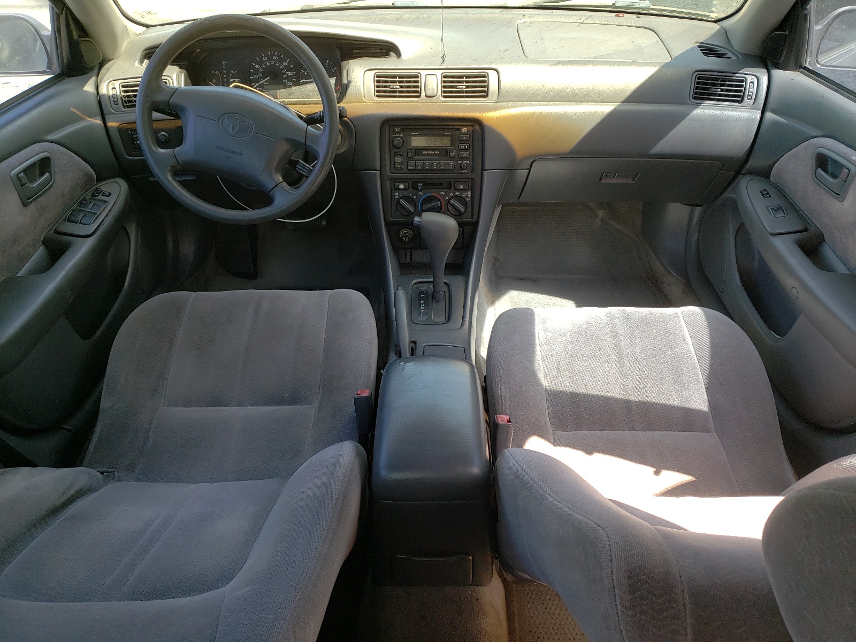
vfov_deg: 53.1
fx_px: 643
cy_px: 321
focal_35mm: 26
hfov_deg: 67.3
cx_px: 428
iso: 50
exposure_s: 1/294
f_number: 1.5
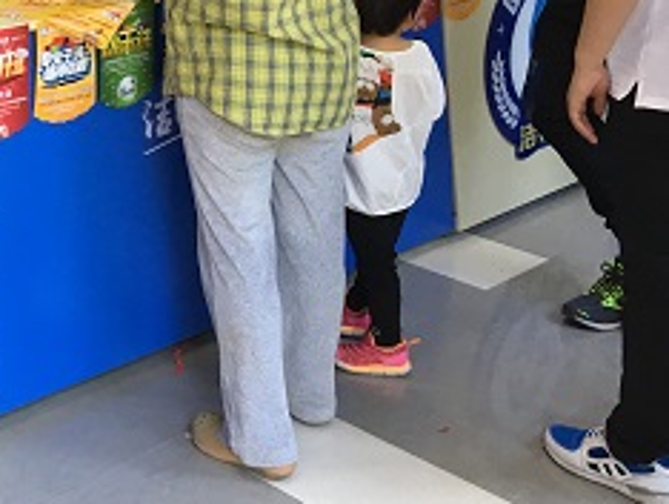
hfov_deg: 26.9
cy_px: 17
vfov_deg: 21.0
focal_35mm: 68
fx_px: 1316
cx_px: -9
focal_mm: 4.15
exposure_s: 1/33
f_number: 2.2
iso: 50
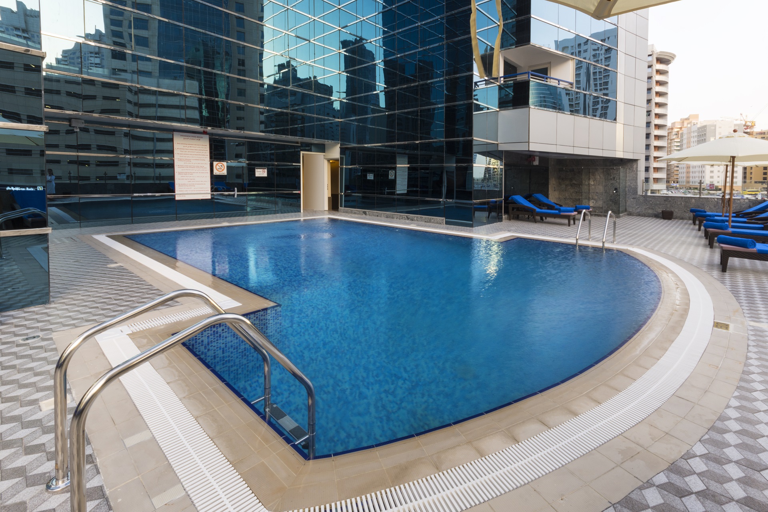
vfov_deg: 77.3
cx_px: 384
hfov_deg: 100.4
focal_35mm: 15
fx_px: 320
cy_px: 256
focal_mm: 10
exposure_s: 1/10
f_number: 13
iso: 100
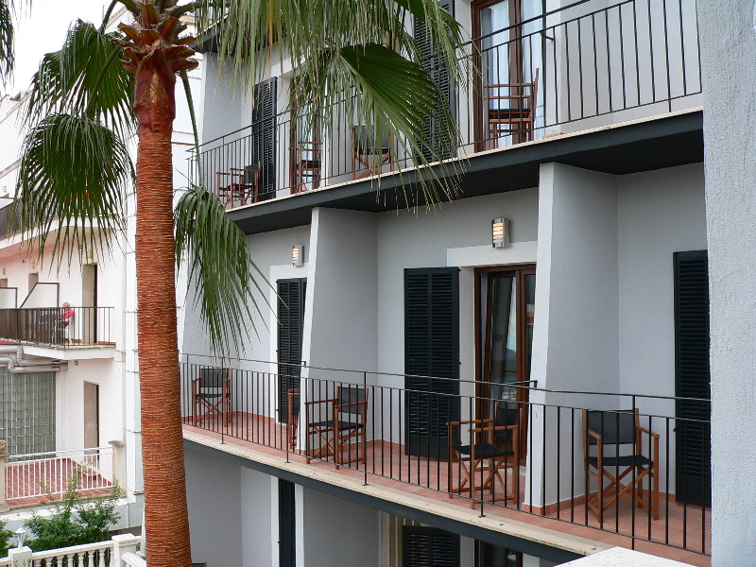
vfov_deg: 39.7
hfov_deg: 51.4
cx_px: 378
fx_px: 786
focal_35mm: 36
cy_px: 284
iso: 80
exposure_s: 1/100
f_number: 3.3
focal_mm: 6
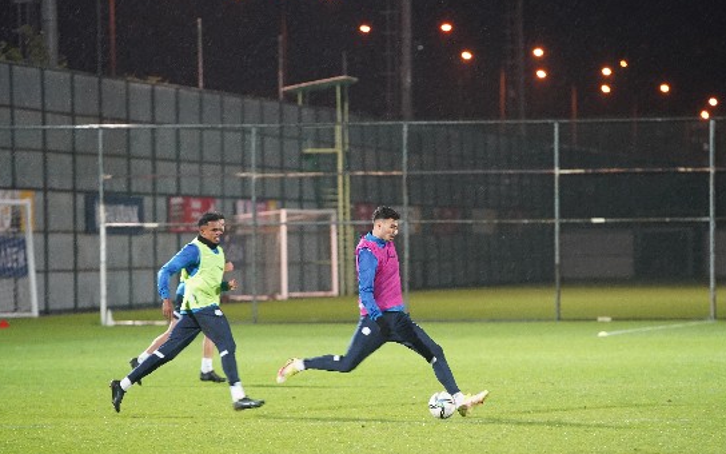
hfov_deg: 8.4
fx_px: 4966
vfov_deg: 5.2
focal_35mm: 251
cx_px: 414
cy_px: 281
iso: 5000
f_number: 3.5
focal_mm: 200
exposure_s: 1/200
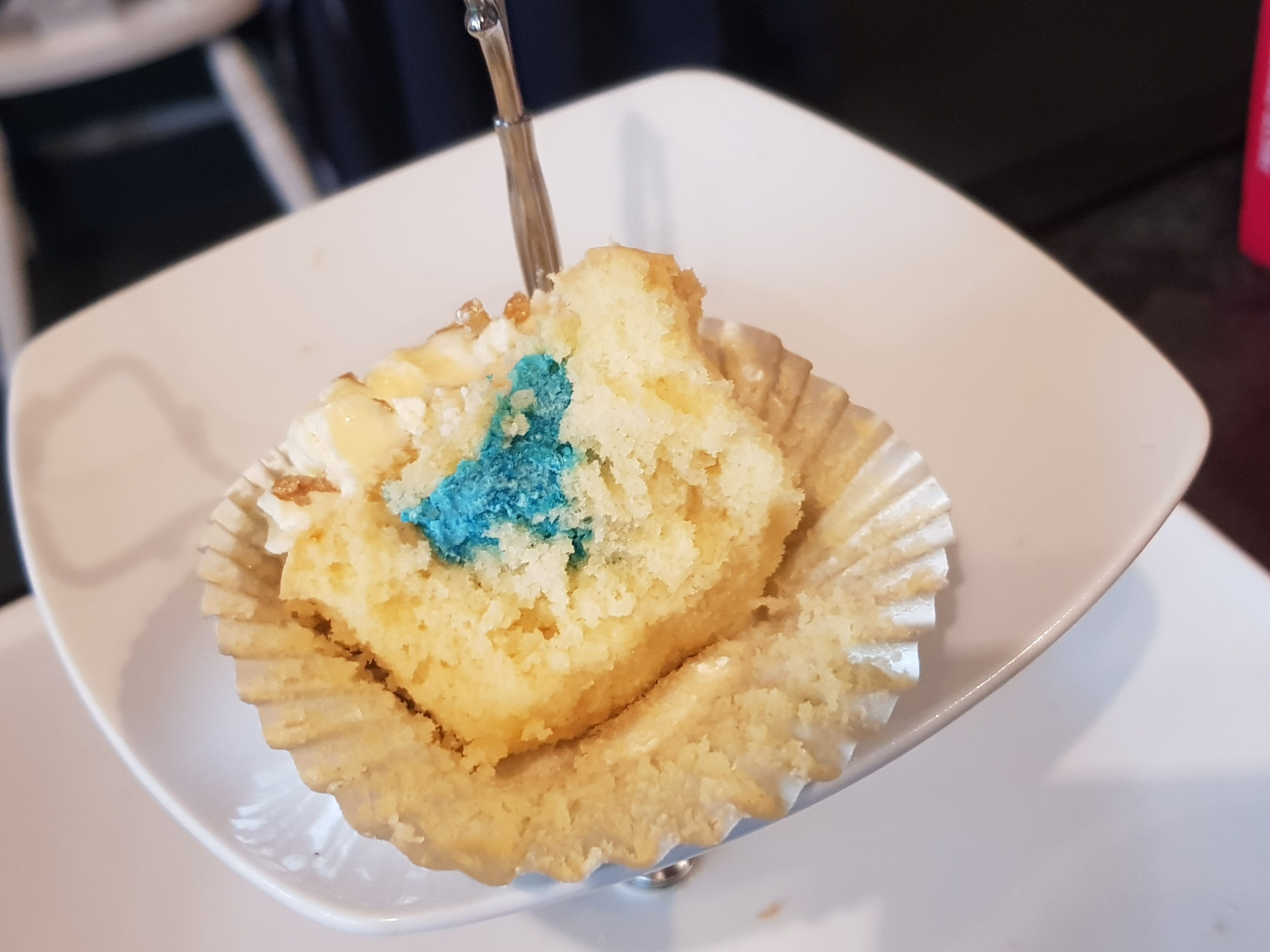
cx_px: 635
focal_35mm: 26
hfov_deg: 67.3
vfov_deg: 53.1
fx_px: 954
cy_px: 476
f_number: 1.7
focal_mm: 4.2
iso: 200
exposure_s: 1/17
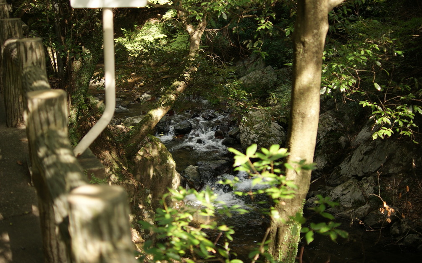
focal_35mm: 55
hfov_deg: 37.2
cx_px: 208
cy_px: 124
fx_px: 627
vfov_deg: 23.7
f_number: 1.8
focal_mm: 35
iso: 100
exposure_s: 1/200
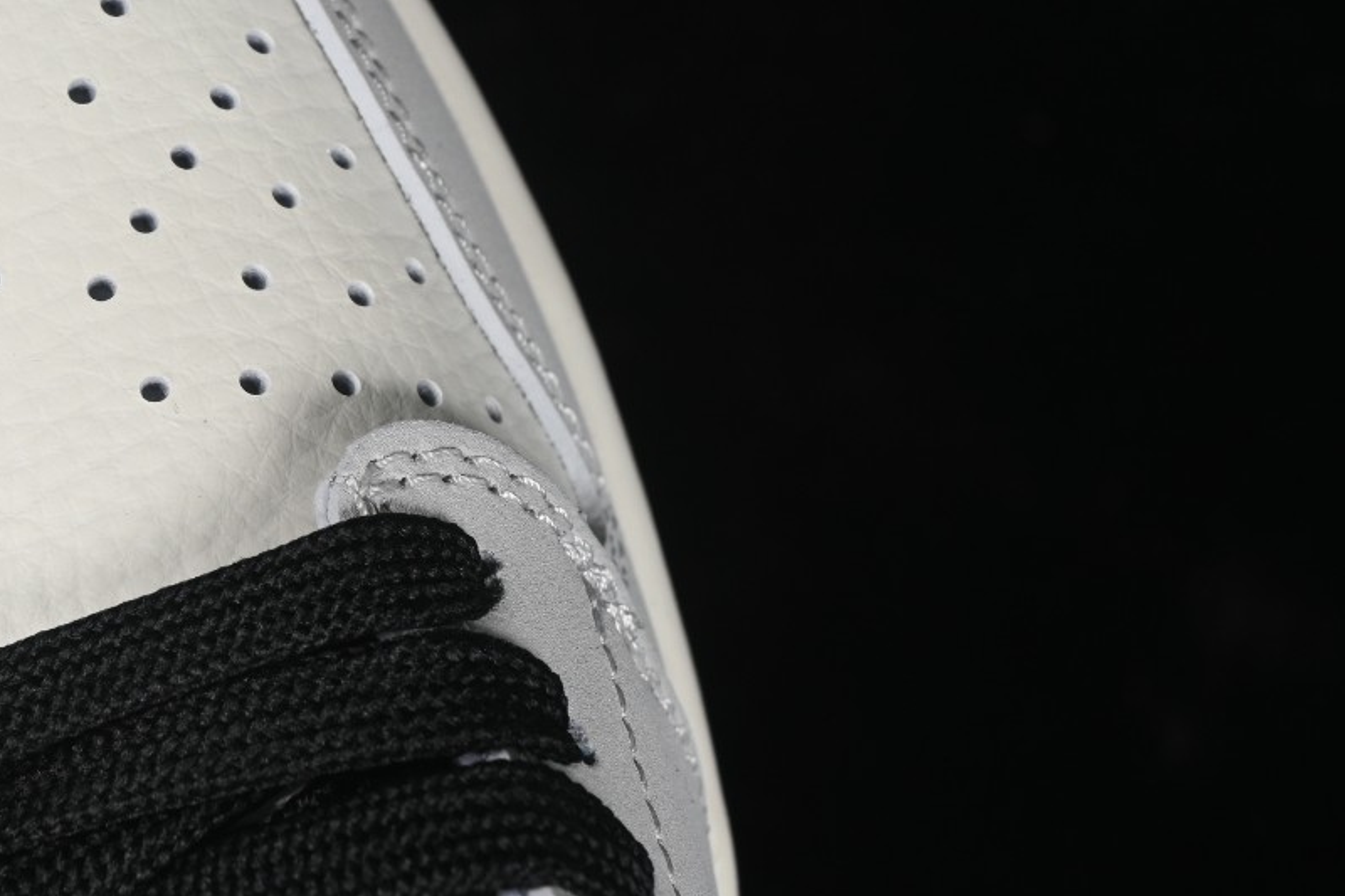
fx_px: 5603
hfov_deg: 13.5
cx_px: 96
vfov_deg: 9.1
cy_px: 425
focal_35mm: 150
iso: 160
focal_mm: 50
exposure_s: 1/80
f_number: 7.1
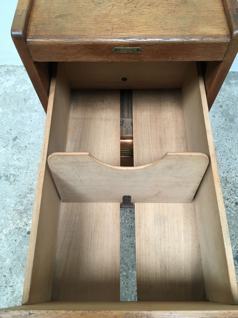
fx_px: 266
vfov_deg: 61.7
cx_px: 119
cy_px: 159
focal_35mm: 29
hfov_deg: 48.2
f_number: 2.2
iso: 160
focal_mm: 4.15
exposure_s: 1/33
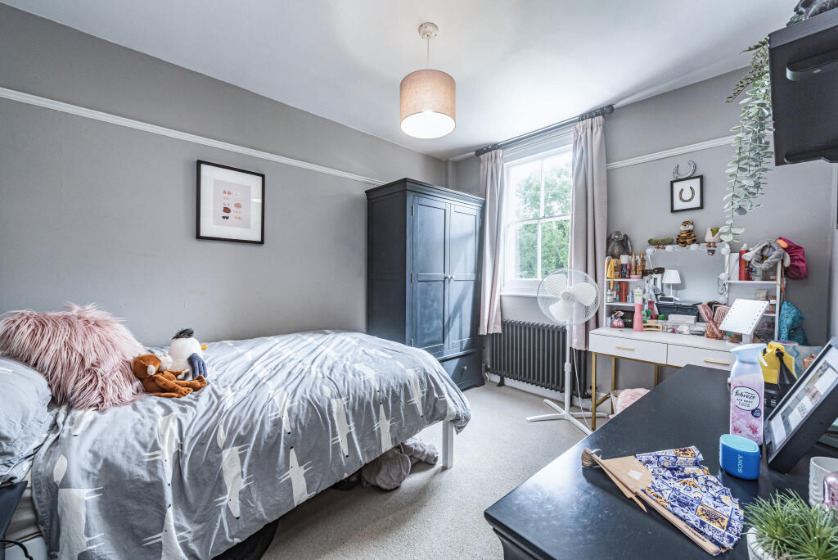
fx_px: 326
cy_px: 280
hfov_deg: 104.2
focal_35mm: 14
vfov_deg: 81.3
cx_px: 419
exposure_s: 1/6
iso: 200
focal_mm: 14
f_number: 16
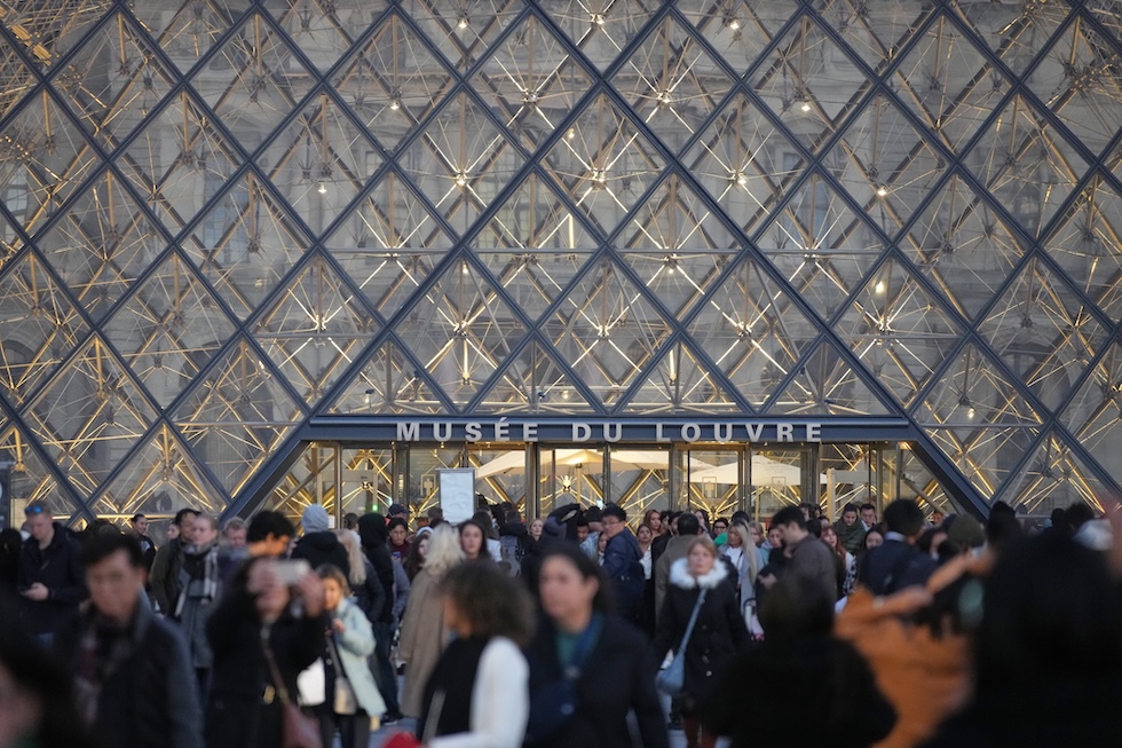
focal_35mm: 150
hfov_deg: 13.7
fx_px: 4674
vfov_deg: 9.1
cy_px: 374
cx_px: 561
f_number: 2.8
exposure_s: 1/200
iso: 5000
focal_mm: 150
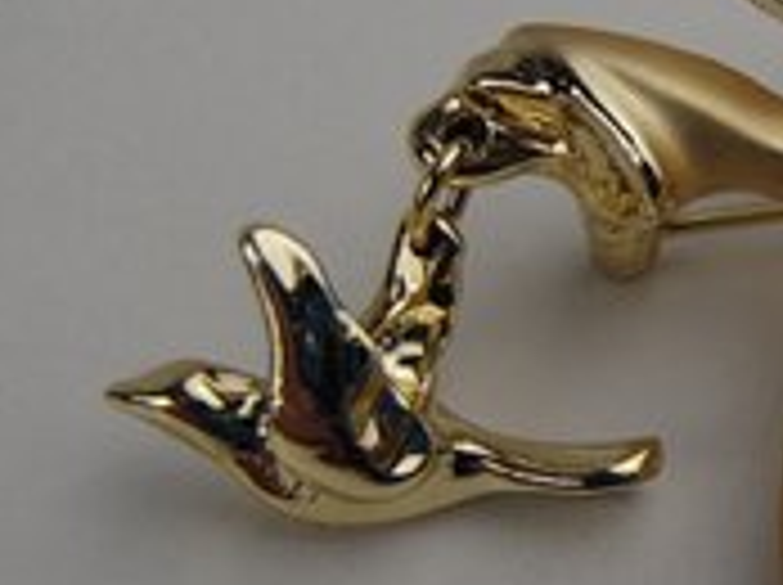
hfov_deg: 25.5
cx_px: 767
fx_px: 1649
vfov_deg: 20.1
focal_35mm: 73
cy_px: 344
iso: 125
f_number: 4.7
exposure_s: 1/160
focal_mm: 6.64
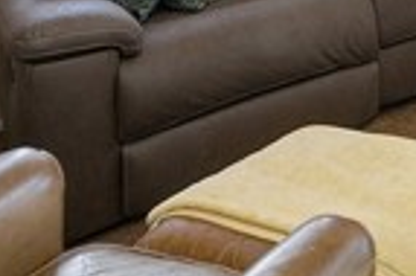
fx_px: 669
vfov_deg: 17.8
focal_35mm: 58
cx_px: 617
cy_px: -245
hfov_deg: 26.0
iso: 800
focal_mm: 13
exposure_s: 1/1000
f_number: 4
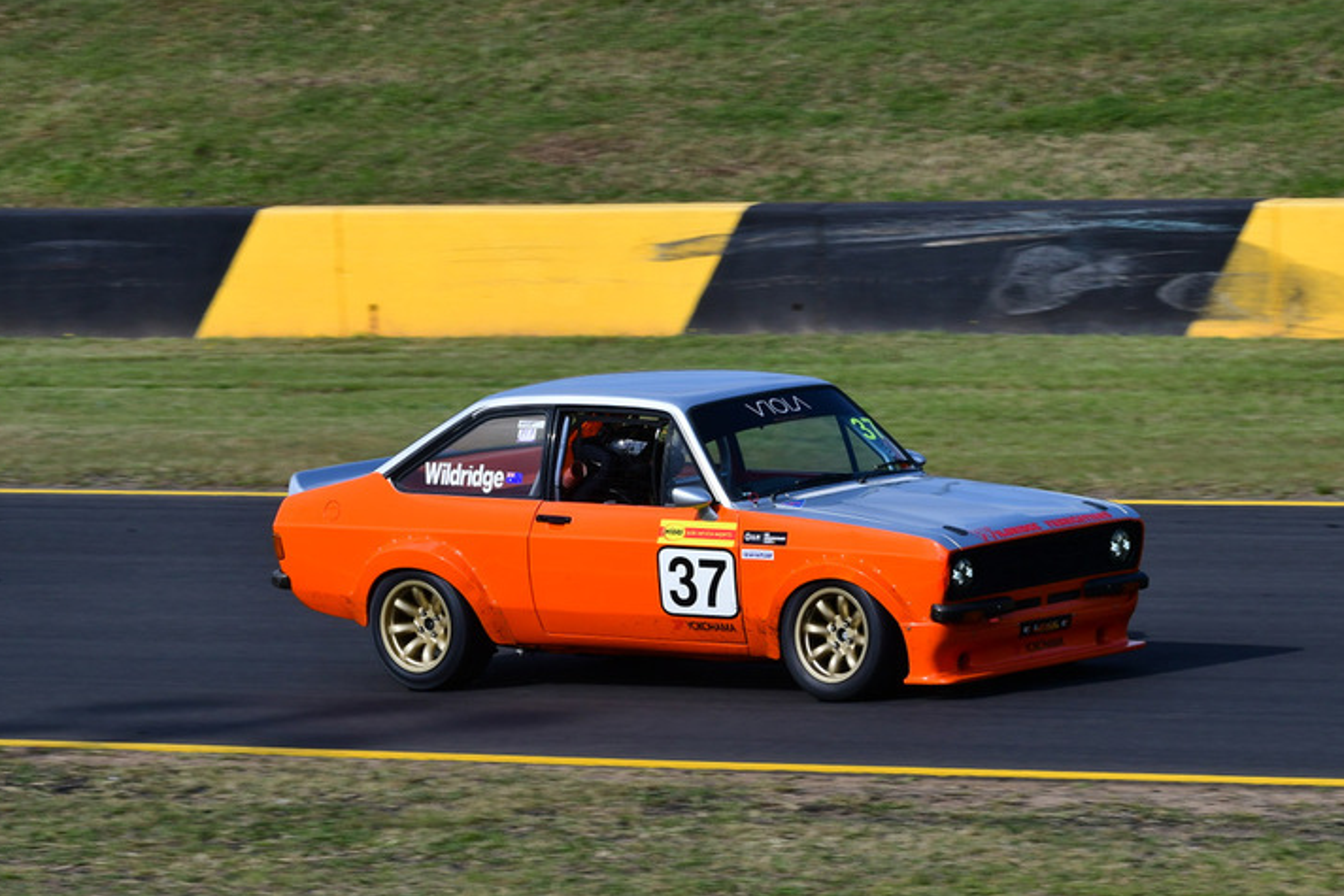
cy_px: 455
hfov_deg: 6.1
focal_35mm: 337
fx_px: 12583
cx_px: 746
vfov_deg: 4.1
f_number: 13
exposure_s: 1/640
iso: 500
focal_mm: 200
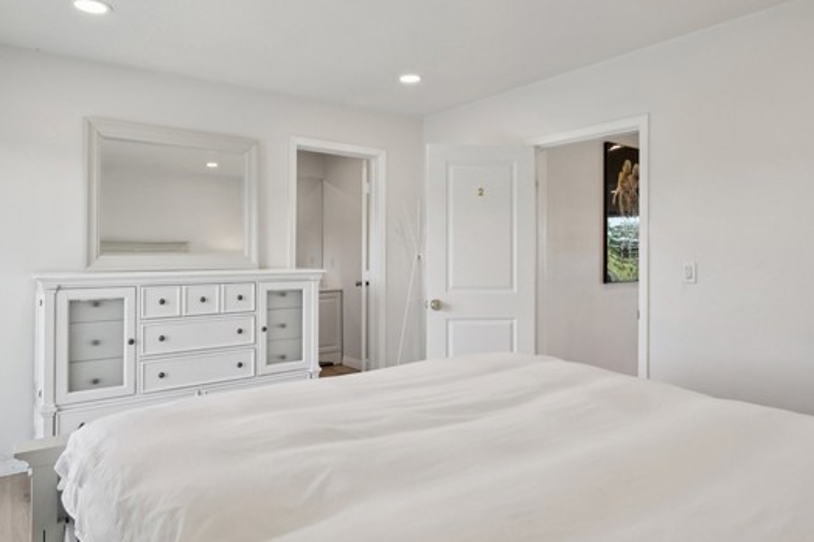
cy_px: 255
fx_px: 497
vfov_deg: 57.2
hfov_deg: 78.6
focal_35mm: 22
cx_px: 391
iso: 250
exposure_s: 1/30
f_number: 8
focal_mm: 18
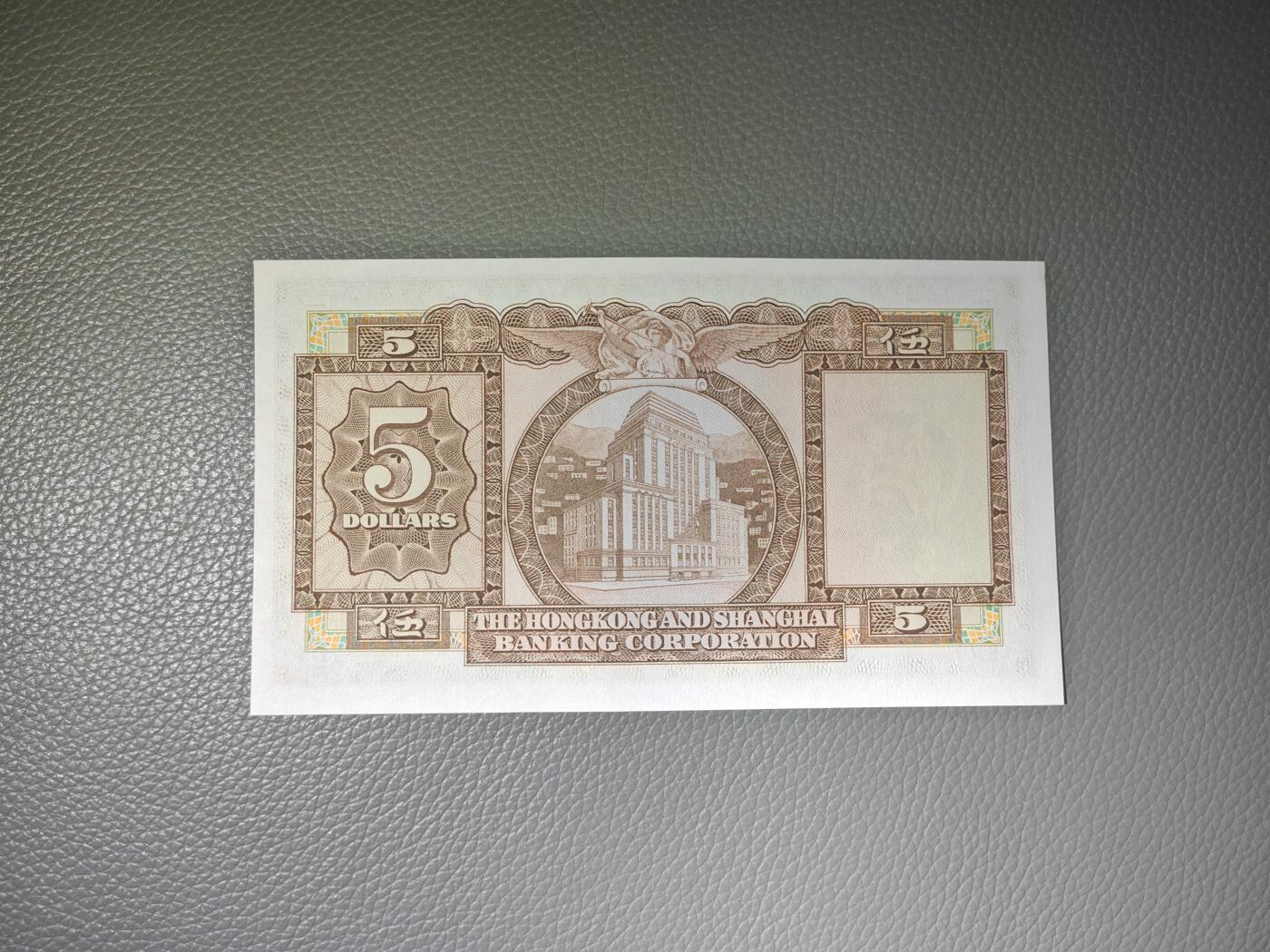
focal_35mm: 25
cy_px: 476
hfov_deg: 69.4
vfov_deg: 54.9
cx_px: 635
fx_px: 917
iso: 50
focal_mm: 5.3
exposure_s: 1/140
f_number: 1.9
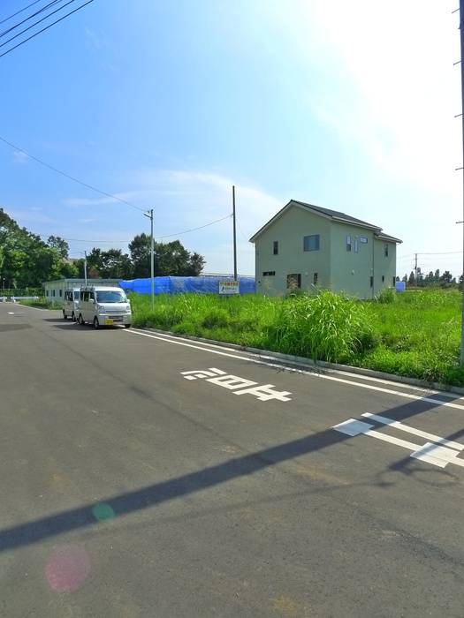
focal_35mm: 24
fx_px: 429
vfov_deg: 71.6
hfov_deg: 56.8
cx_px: 232
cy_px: 309
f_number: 4
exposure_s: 1/1000
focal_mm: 5.1
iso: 400
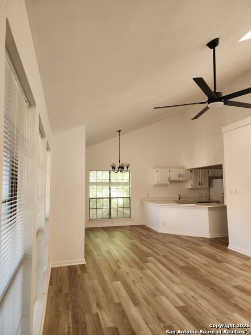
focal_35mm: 23
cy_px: 168
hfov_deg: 58.9
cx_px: 126
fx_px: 222
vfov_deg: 73.9
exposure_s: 1/120
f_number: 1.8
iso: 320
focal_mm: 6.4
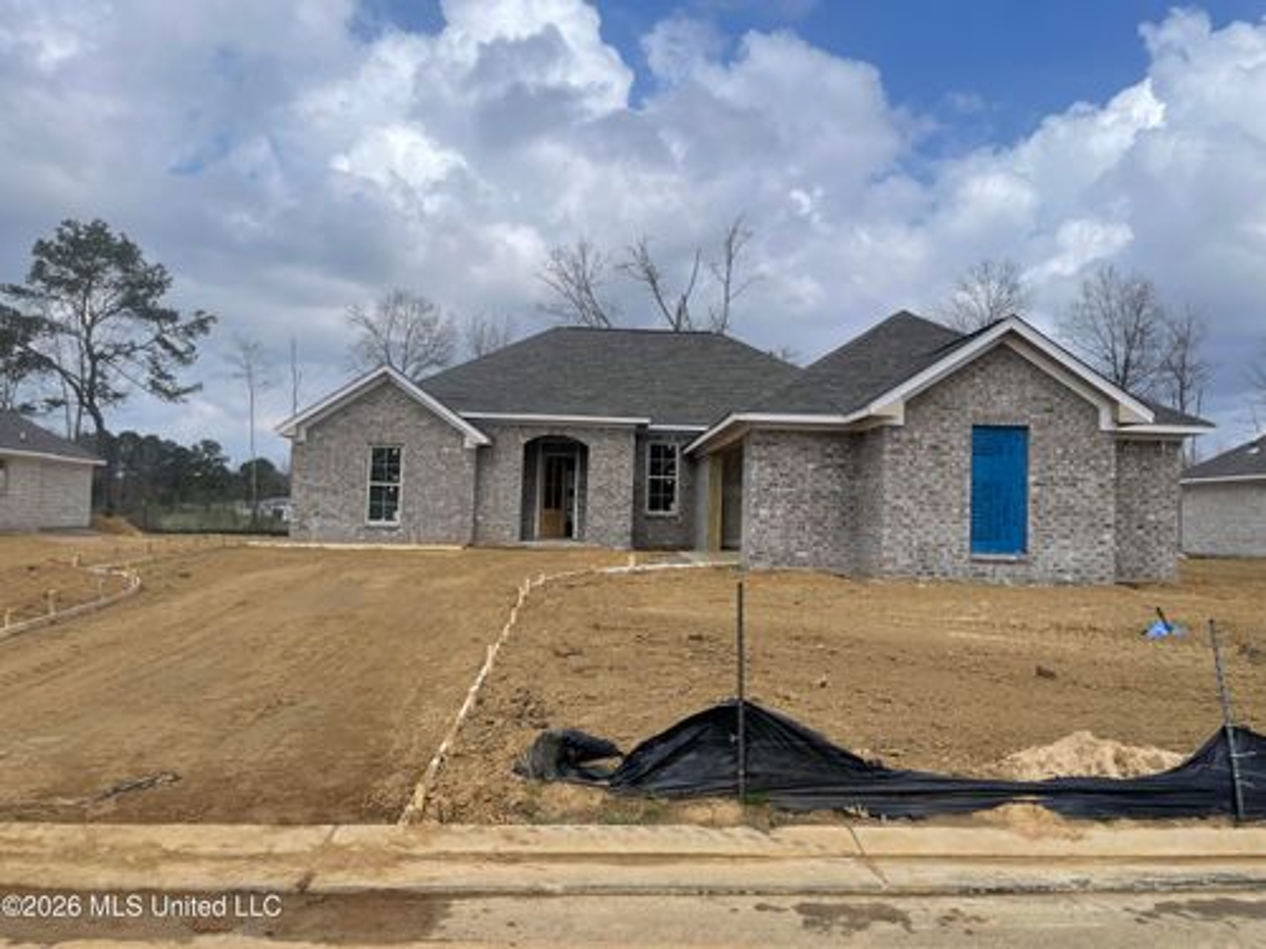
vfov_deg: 53.1
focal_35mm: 26
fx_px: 951
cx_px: 633
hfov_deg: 67.3
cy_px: 474
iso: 32
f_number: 1.6
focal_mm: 4.2
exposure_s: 1/5291
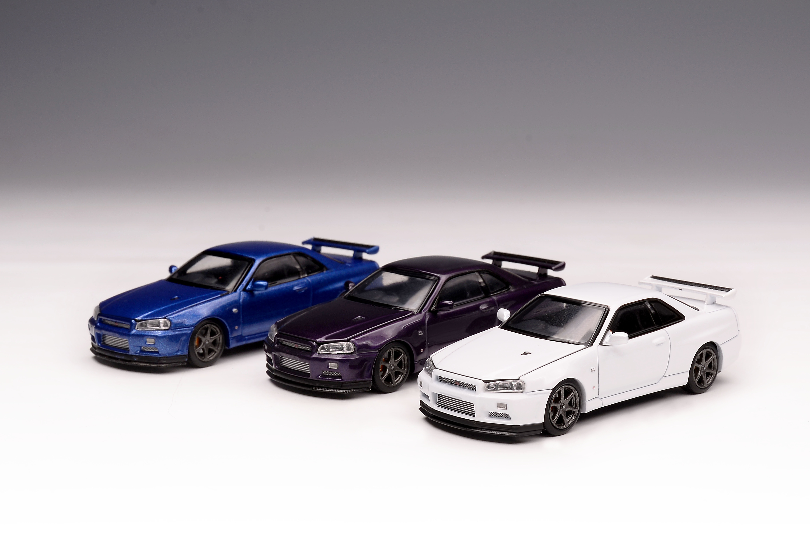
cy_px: 270
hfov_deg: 54.4
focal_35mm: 35
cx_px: 405
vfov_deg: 37.9
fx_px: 788
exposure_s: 10
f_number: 16
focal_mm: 35
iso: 100
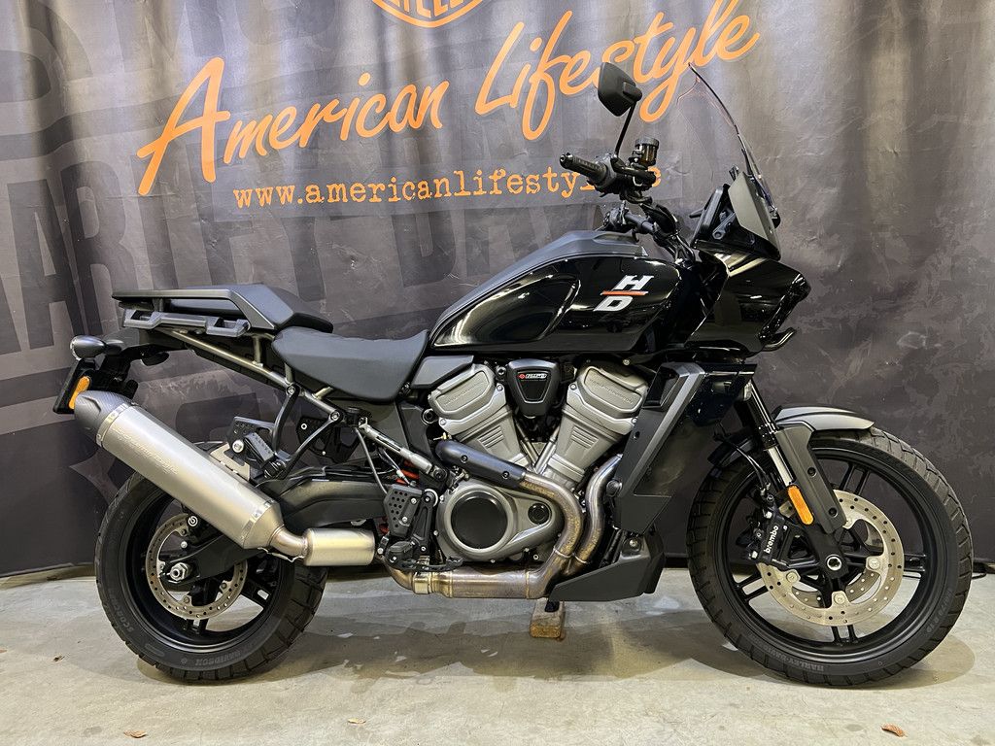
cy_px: 373
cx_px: 498
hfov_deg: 67.3
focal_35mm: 26
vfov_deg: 53.1
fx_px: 747
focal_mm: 5.7
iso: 320
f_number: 1.5
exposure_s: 1/50
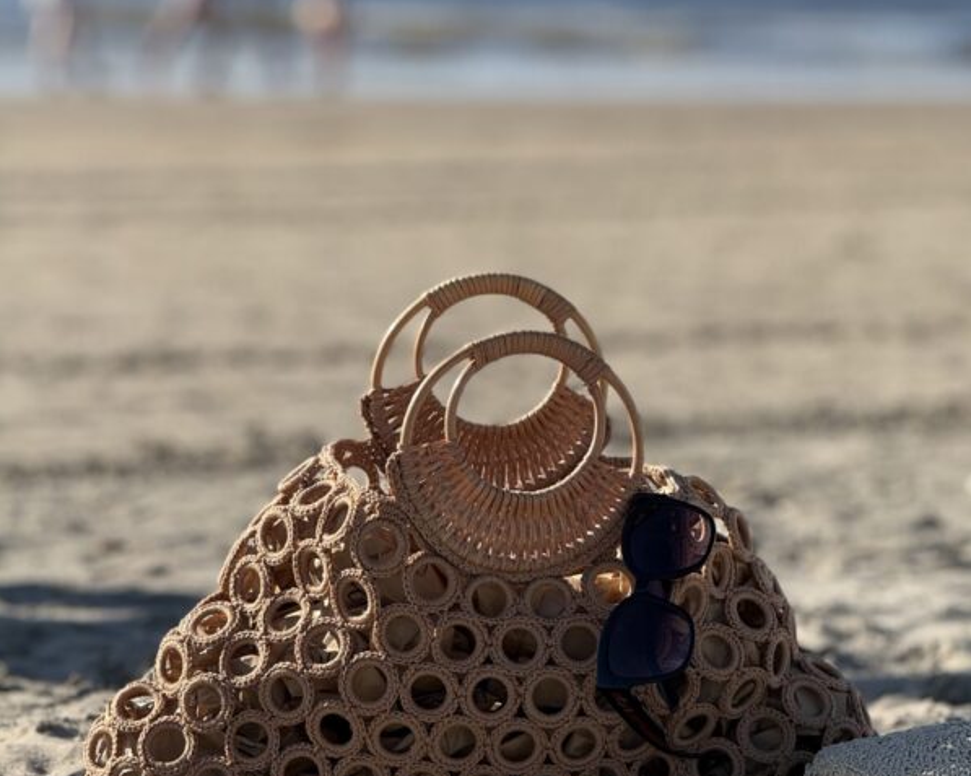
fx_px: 4510
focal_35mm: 157
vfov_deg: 9.8
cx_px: 486
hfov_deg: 12.3
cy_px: 540
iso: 64
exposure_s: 1/1451
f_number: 2.8
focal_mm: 15.66
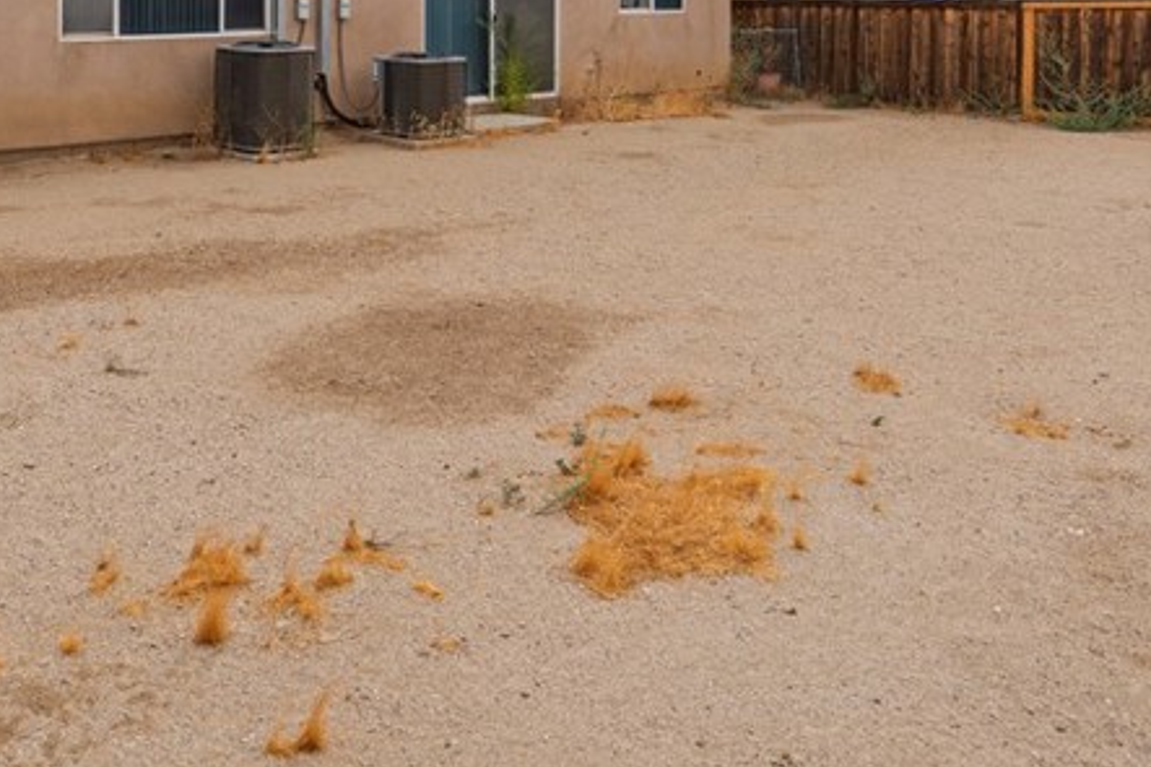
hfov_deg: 50.7
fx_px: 1182
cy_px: -27
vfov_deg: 32.6
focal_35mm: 37
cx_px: 361
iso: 250
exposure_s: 1/160
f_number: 7.1
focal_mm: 16
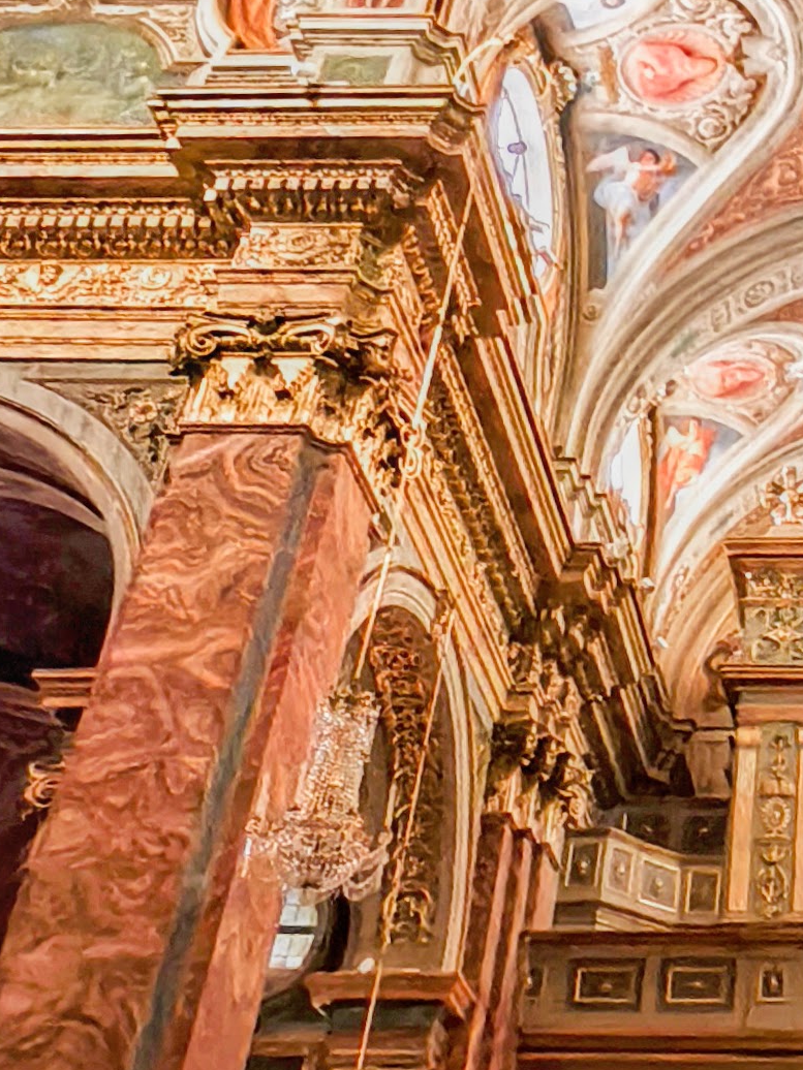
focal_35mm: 56
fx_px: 1732
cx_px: 906
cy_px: 296
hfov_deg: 24.2
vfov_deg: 33.8
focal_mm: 1.91
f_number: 2.2
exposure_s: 1/11.1
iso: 3200
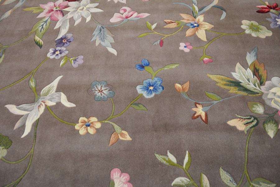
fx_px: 233
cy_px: 94
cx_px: 140
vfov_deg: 43.6
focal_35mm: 30
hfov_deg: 61.9
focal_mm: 20
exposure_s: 1/60
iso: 800
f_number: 4
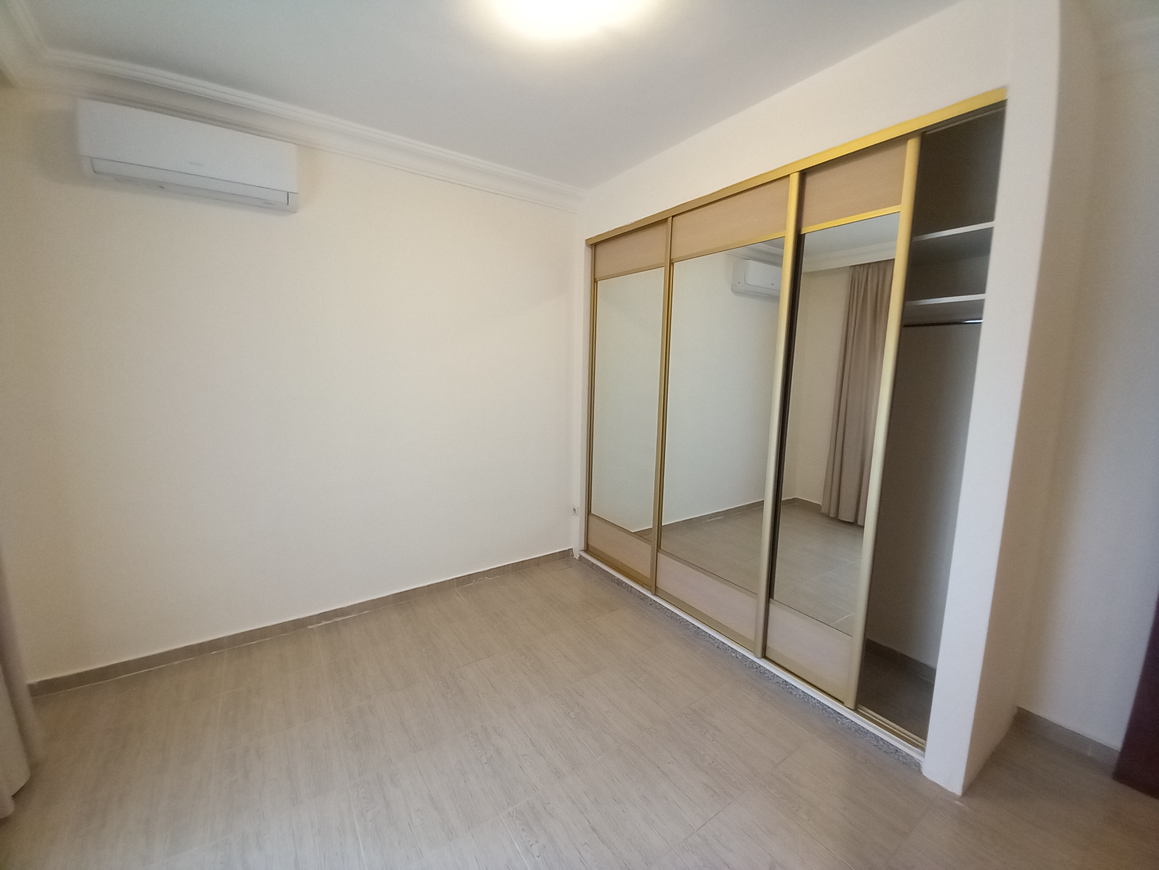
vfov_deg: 89.9
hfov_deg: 106.2
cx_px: 580
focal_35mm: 13
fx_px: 435
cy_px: 435
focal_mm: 1.13
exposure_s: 1/50
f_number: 2.2
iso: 125
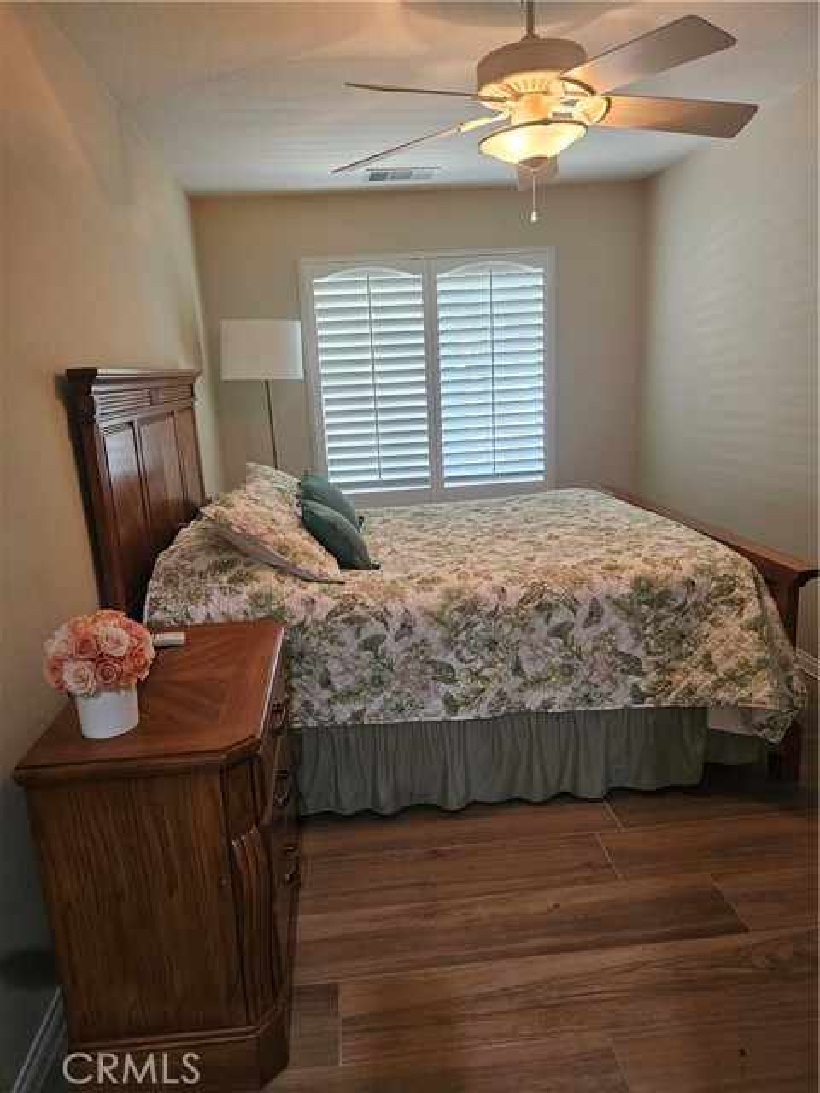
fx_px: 726
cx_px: 410
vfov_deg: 73.9
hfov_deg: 58.9
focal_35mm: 23
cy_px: 546
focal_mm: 6.3
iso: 800
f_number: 1.7
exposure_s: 1/120
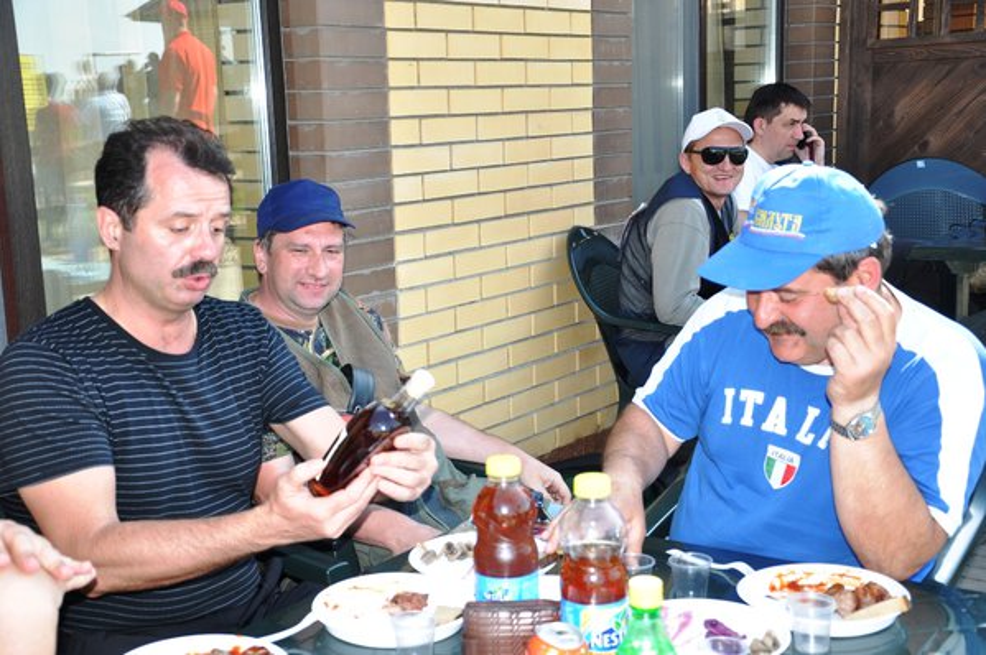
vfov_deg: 26.4
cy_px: 328
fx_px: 1395
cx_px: 493
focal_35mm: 51
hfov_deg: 38.9
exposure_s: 1/200
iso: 200
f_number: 5
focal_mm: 34
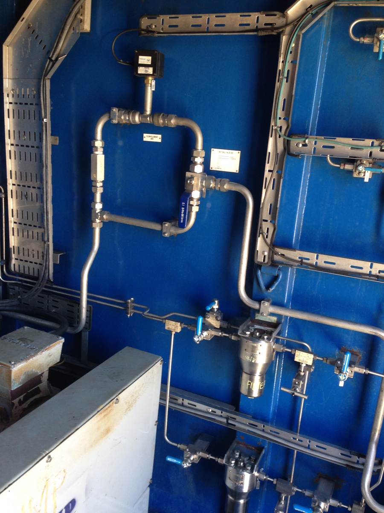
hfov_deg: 42.9
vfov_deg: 55.4
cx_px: 192
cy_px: 256
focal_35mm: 33
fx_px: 488
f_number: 2.4
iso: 50
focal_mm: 4.12
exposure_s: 1/24
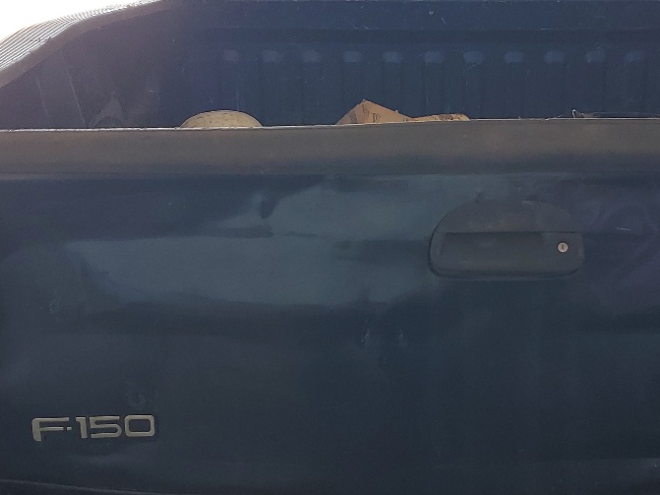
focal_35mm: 62
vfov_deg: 23.6
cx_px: 432
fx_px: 1182
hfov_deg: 31.0
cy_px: 292
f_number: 1.5
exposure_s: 1/169
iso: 50
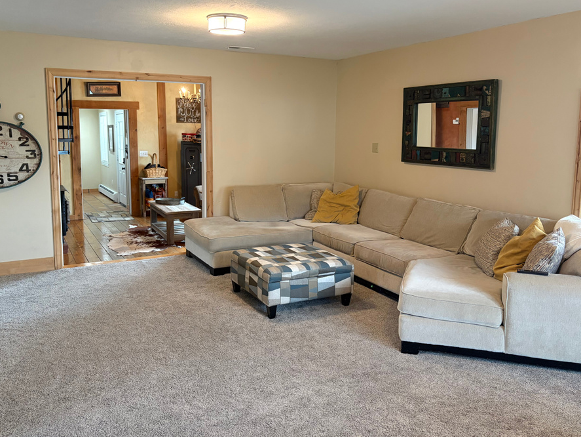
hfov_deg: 59.9
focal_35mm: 30
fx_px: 504
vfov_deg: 46.7
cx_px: 280
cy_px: 190
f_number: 1.6
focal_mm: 5.96
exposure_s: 1/60
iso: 250
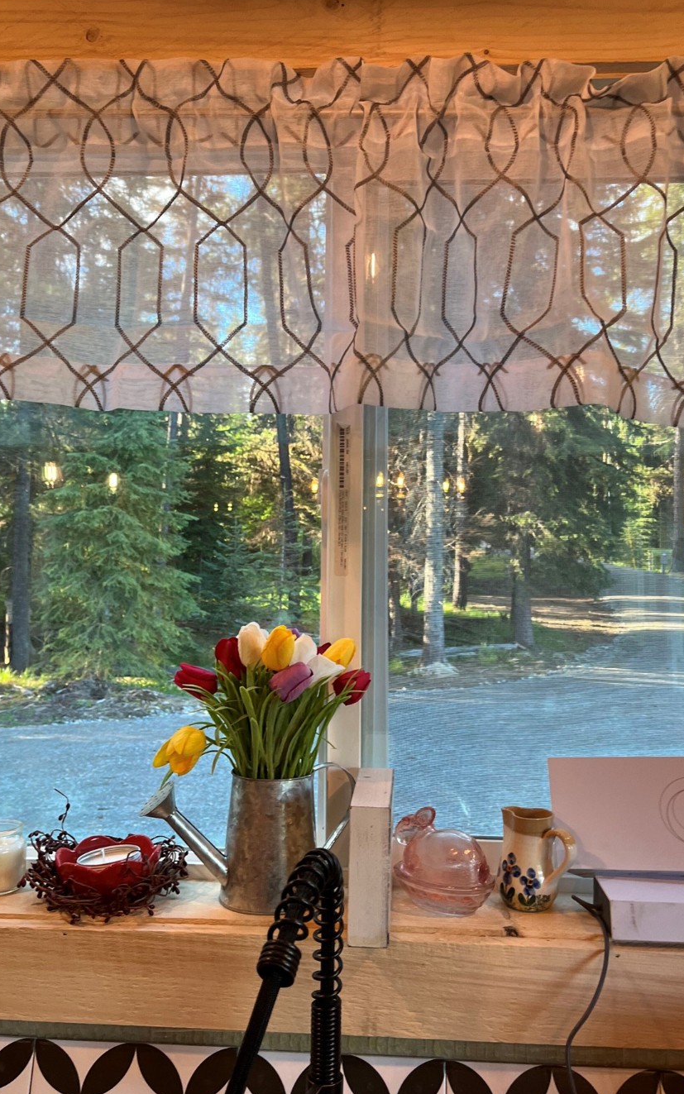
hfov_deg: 39.4
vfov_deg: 59.5
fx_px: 954
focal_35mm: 32
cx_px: 332
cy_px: 482
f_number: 1.6
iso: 80
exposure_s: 1/120
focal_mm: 5.1
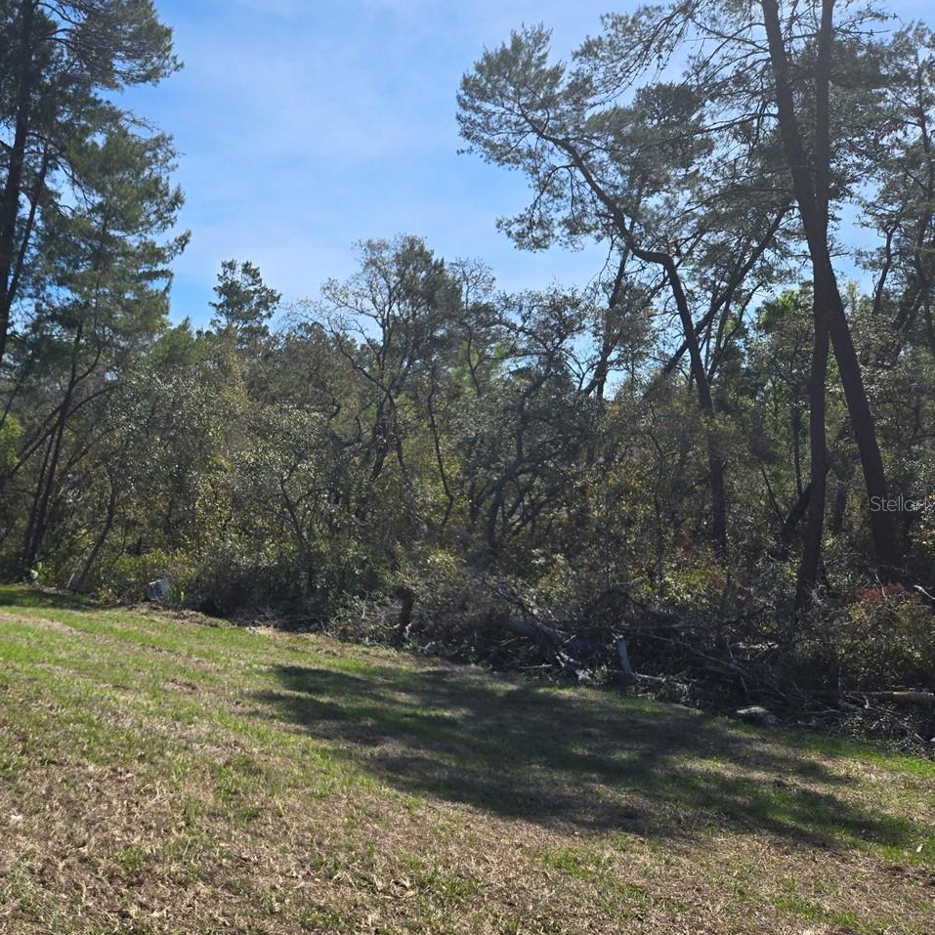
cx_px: 181
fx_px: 1039
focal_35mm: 34
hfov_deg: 45.8
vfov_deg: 48.4
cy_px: 503
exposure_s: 1/2128
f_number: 1.8
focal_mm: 5.4
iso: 25
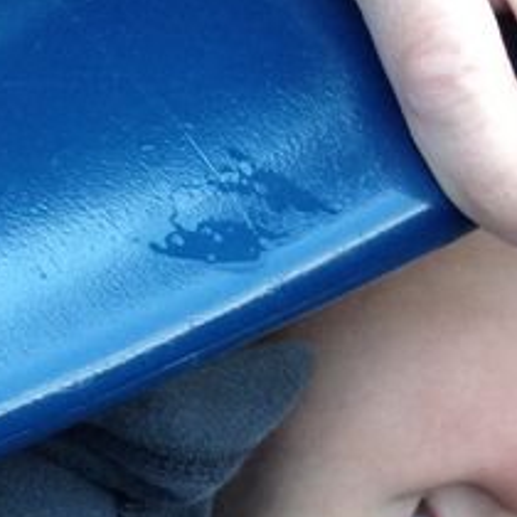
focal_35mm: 151
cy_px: 625
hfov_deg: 11.6
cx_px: 323
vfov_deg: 11.3
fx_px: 2552
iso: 50
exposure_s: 1/120
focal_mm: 4.28
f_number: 2.4
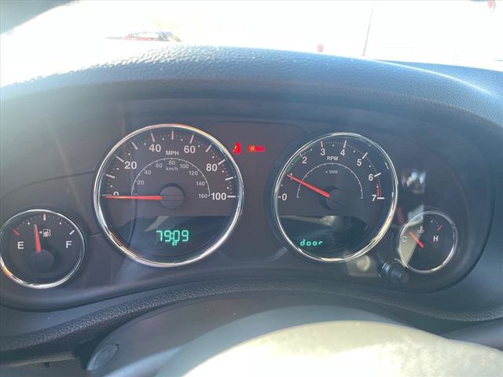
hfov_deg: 67.3
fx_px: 378
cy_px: 188
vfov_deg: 53.1
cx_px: 252
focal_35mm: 26
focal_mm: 5.1
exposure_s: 1/83
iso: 125
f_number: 1.6
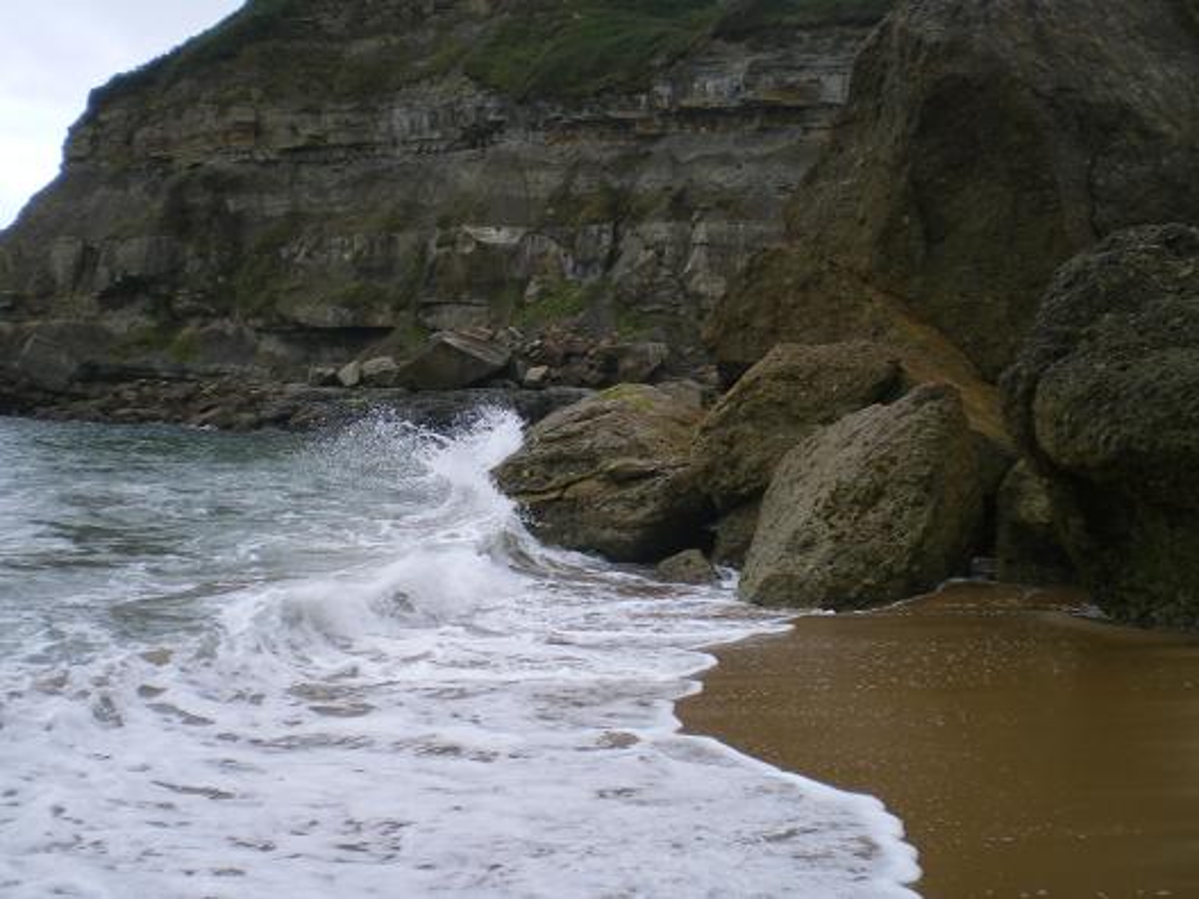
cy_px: 450
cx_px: 600
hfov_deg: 49.0
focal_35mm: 38
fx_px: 1316
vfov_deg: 37.7
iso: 64
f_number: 3.1
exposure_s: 1/200
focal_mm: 6.3
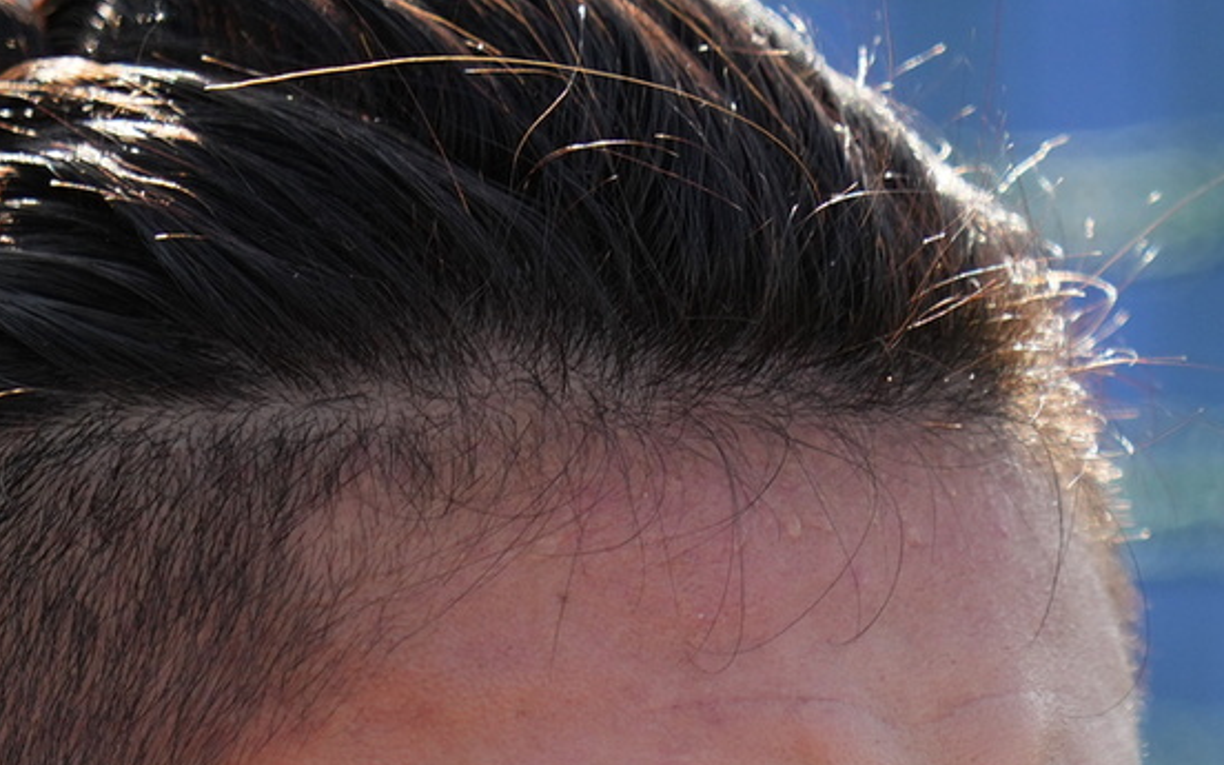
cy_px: 1583
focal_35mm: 1657
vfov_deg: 0.8
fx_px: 55274
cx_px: 914
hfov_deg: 1.3
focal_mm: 400
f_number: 2.8
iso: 400
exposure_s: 1/2000
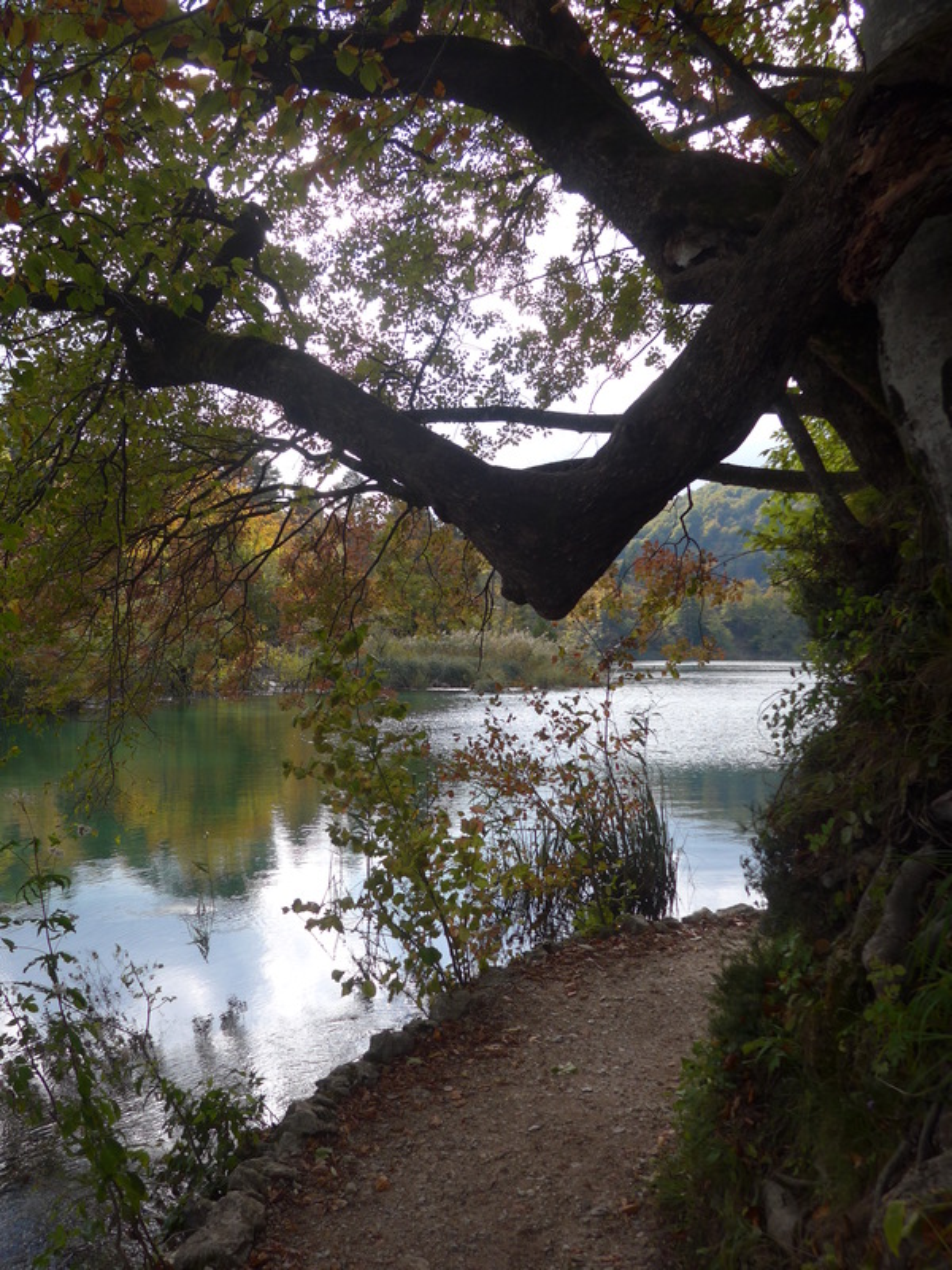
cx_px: 476
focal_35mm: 29
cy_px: 635
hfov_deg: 48.2
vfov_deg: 61.7
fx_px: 1063
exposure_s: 1/500
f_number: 2.8
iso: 80
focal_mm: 6
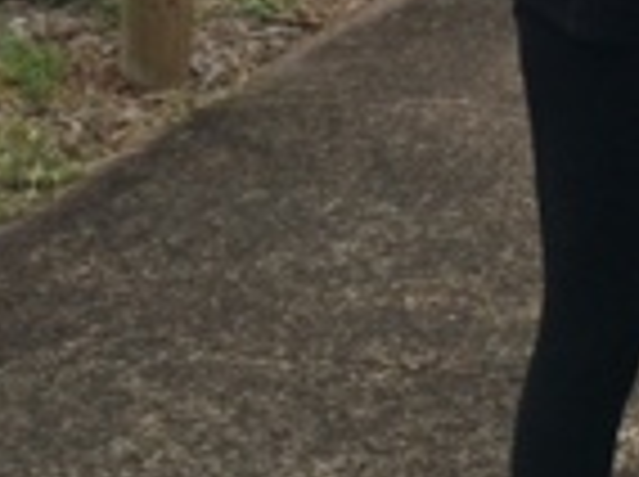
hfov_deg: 14.6
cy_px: -324
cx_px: 747
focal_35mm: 131
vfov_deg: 10.7
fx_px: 2414
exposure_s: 1/720
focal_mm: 4.15
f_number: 2.2
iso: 32
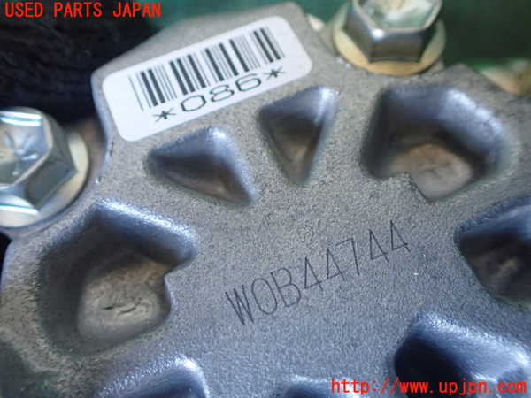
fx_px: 460
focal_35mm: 30
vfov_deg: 46.8
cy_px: 199
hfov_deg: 60.0
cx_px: 266
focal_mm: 5.4
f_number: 2.3
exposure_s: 1/125
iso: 640
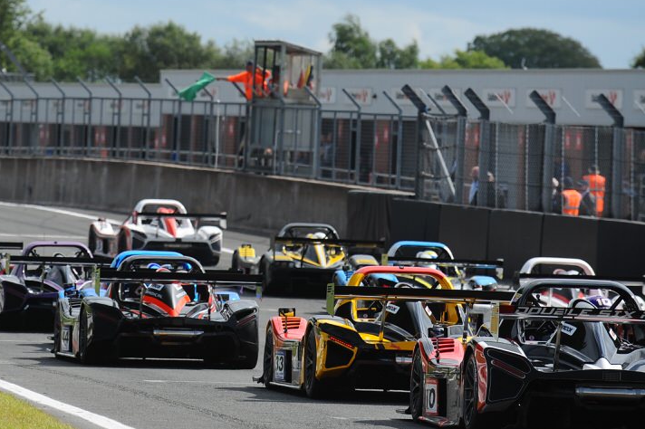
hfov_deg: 6.1
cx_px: 117
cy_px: 152
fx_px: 6035
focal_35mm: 337
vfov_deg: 4.1
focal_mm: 200
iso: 200
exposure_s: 1/1250
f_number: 7.1
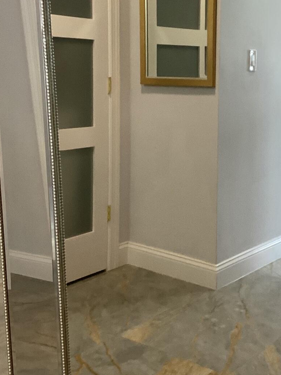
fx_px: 649
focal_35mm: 60
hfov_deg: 24.4
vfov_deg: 31.8
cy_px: 110
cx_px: 170
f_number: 2.4
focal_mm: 3.3
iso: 160
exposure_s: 1/60
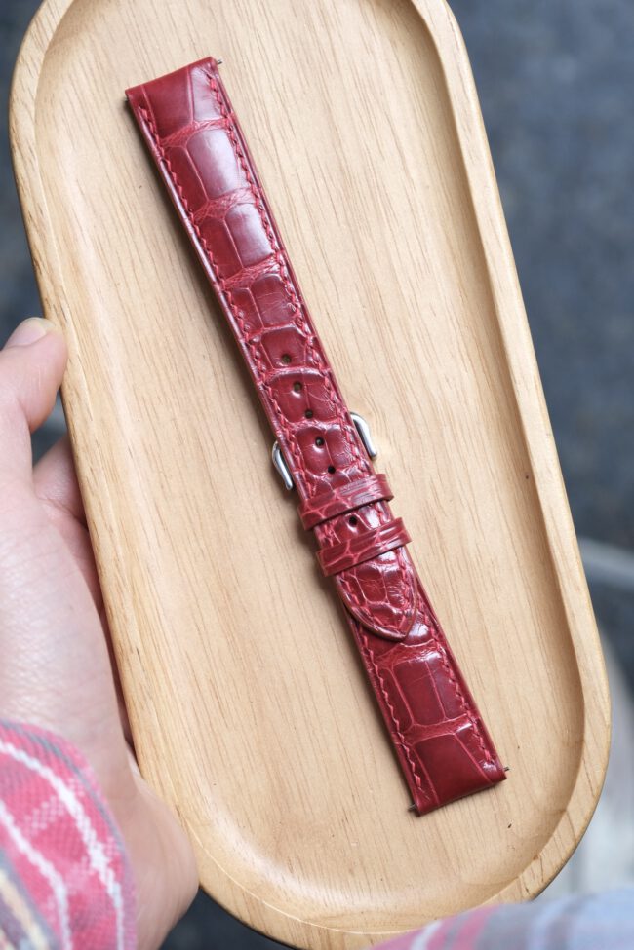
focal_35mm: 90
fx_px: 2377
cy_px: 475
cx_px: 317
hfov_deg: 15.2
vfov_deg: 22.6
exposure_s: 1/80
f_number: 7.1
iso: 800
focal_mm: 60
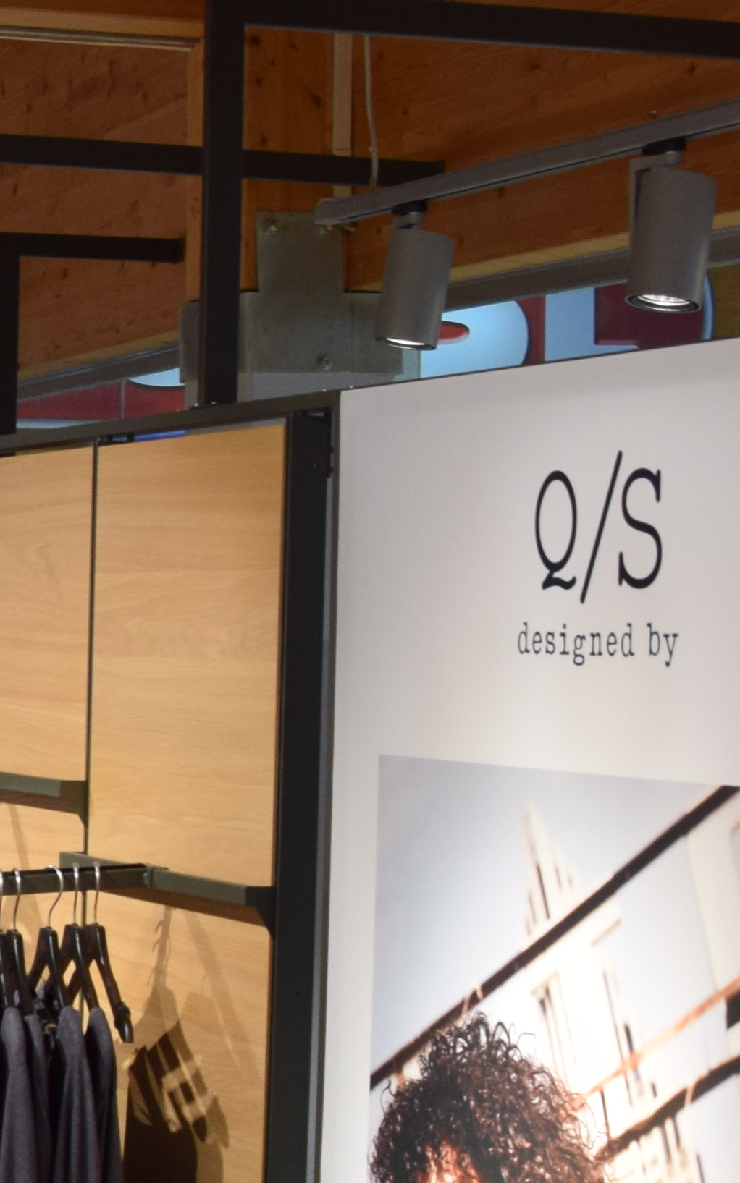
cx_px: -662
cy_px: 688
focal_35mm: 101
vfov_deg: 20.6
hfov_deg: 11.8
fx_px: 3259
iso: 400
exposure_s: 1/80
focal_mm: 18
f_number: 4.5
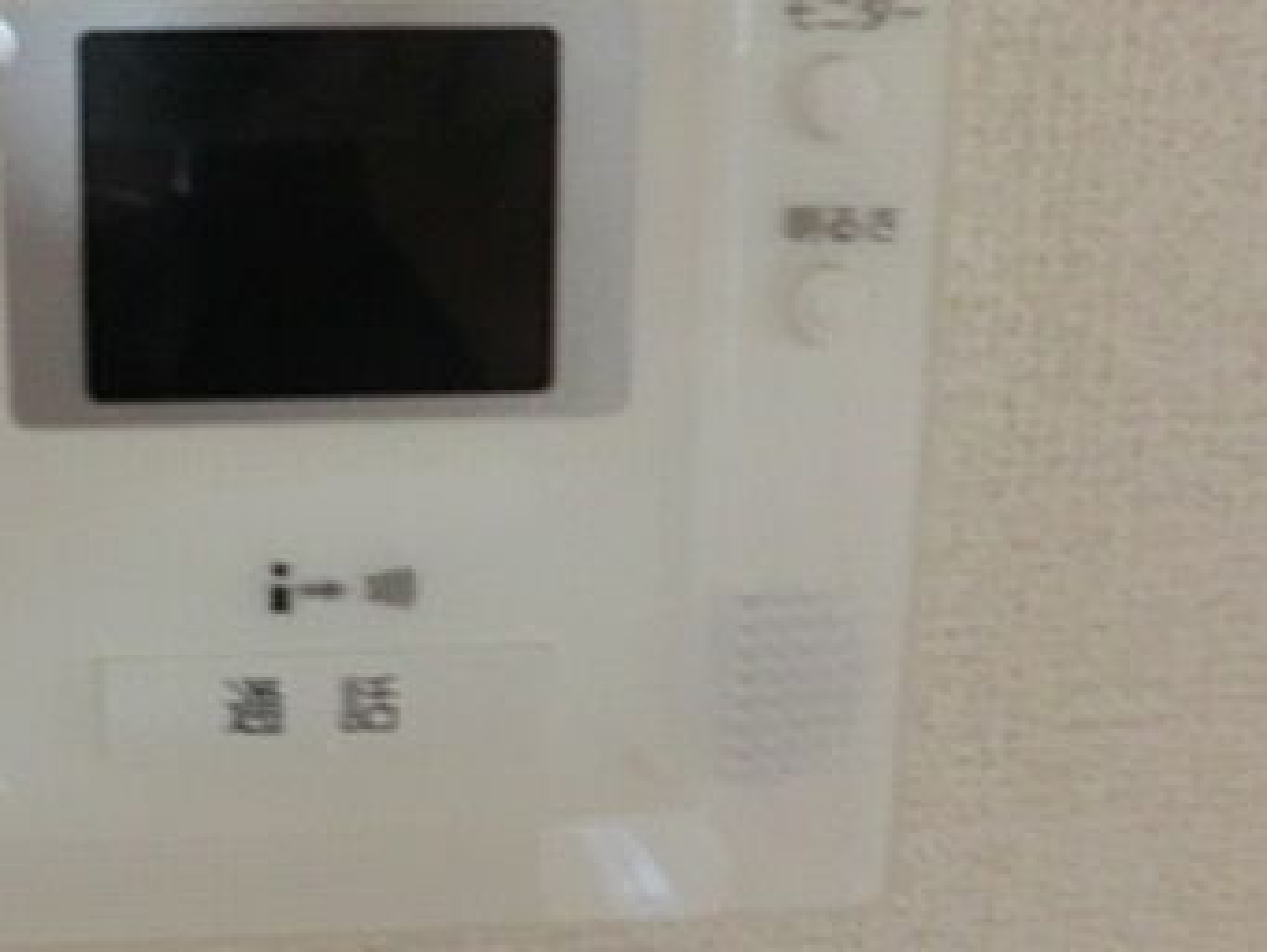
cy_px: 416
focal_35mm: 45
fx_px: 1648
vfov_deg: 32.2
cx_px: 327
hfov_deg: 40.9
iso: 800
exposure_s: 1/13
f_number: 3.2
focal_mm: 4.3
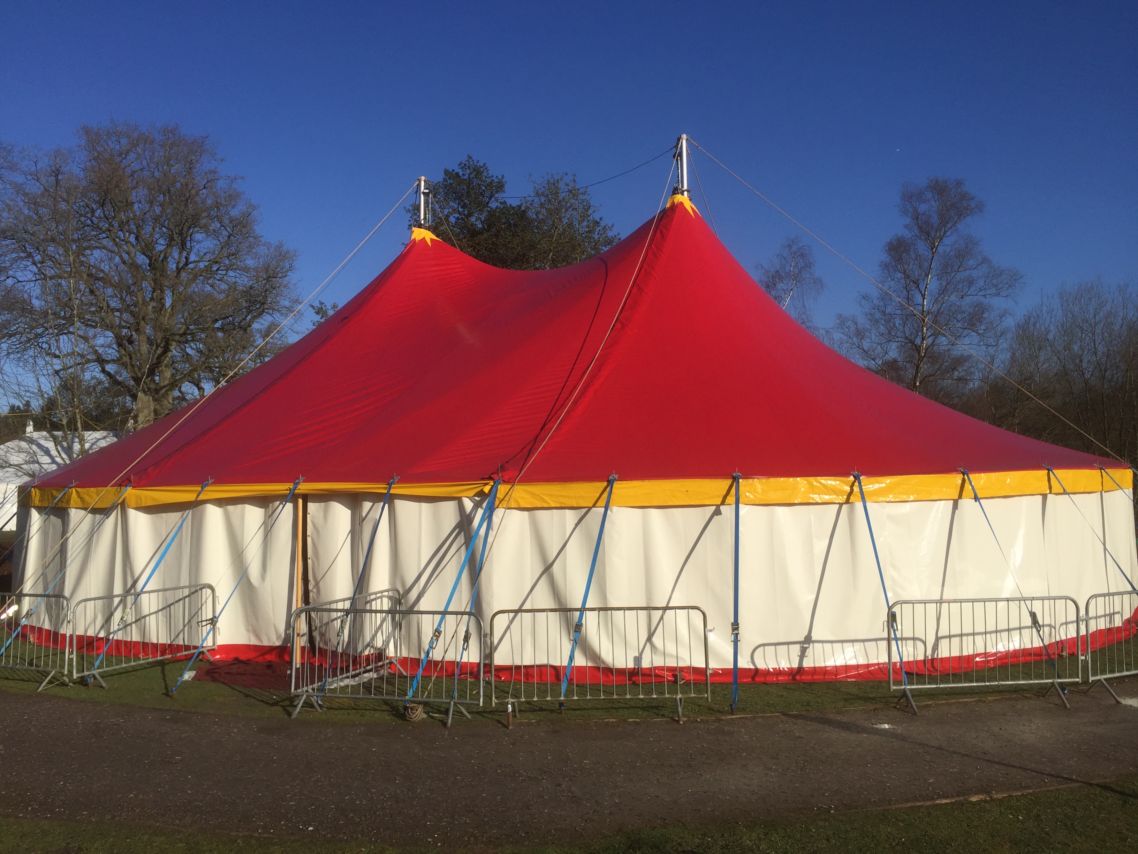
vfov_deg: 48.2
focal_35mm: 29
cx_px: 569
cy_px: 427
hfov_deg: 61.7
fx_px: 953
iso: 32
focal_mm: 4.15
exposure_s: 1/3968
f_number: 2.2
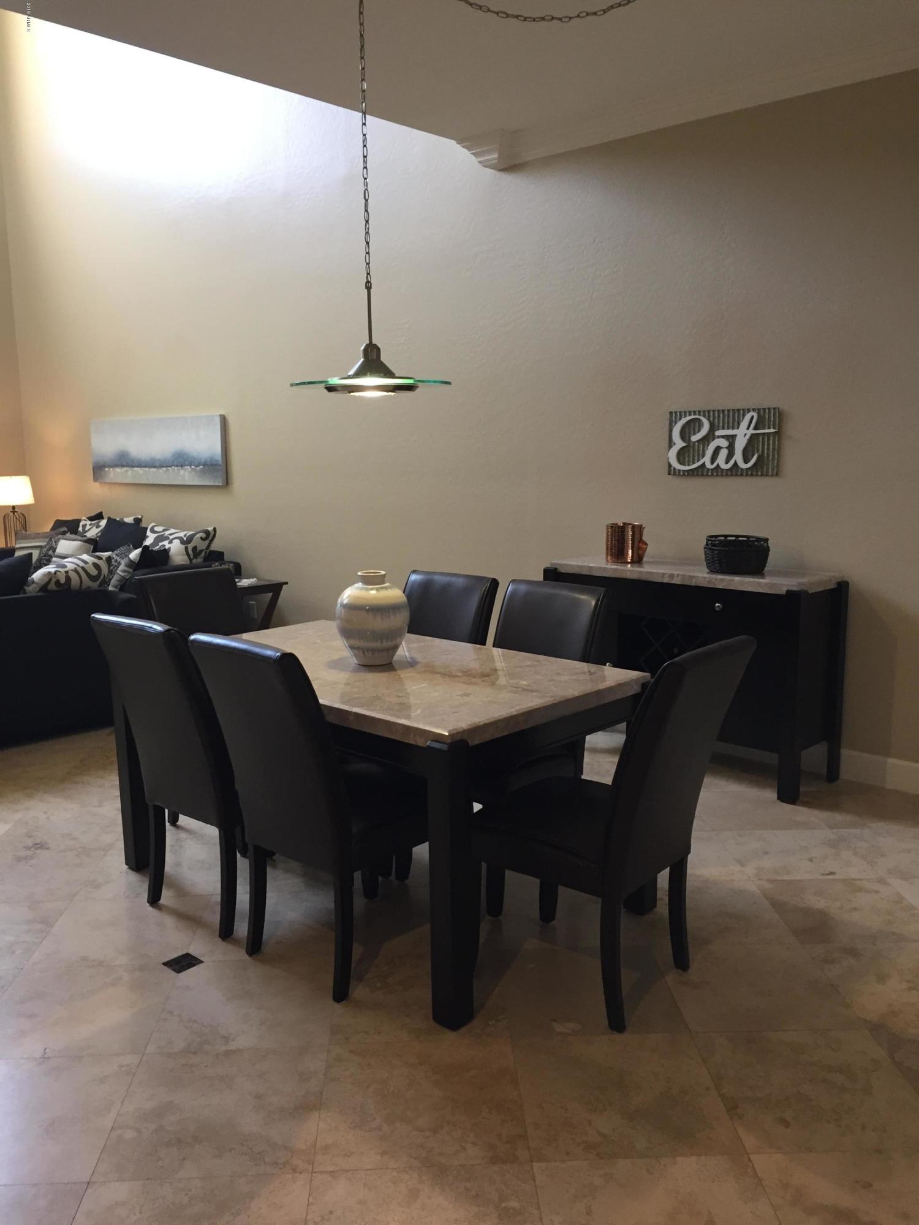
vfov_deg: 61.7
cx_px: 460
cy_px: 612
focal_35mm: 29
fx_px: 1027
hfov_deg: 48.2
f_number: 2.2
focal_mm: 4.15
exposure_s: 1/30
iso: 100
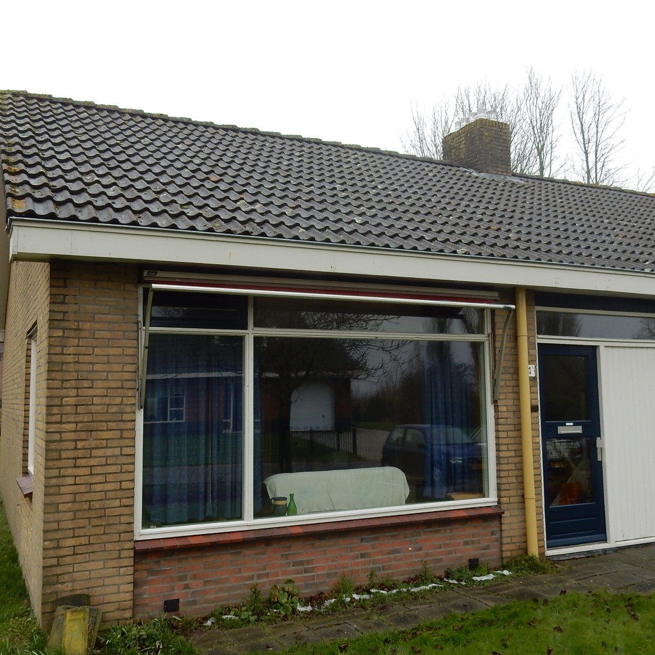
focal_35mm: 33
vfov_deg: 49.7
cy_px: 313
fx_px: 706
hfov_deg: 49.7
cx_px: 321
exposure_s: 1/160
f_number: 3.7
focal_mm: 4.5
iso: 125
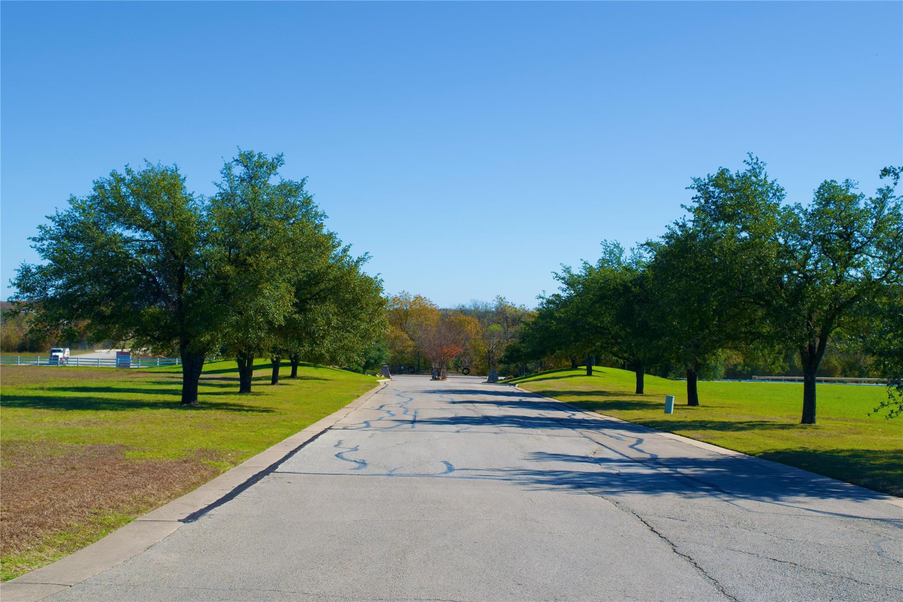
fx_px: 1204
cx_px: 452
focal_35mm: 48
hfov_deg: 41.1
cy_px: 301
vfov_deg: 28.1
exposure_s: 1/400
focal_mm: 32
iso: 200
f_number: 10
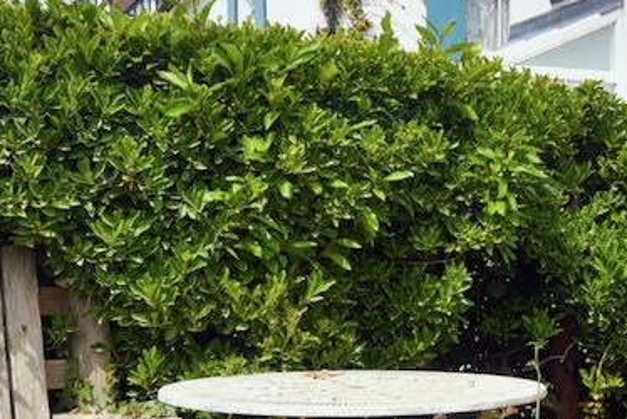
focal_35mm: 65
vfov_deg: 20.8
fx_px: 1133
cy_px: 302
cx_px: 630
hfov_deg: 28.9
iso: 400
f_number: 11
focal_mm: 19
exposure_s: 1/640
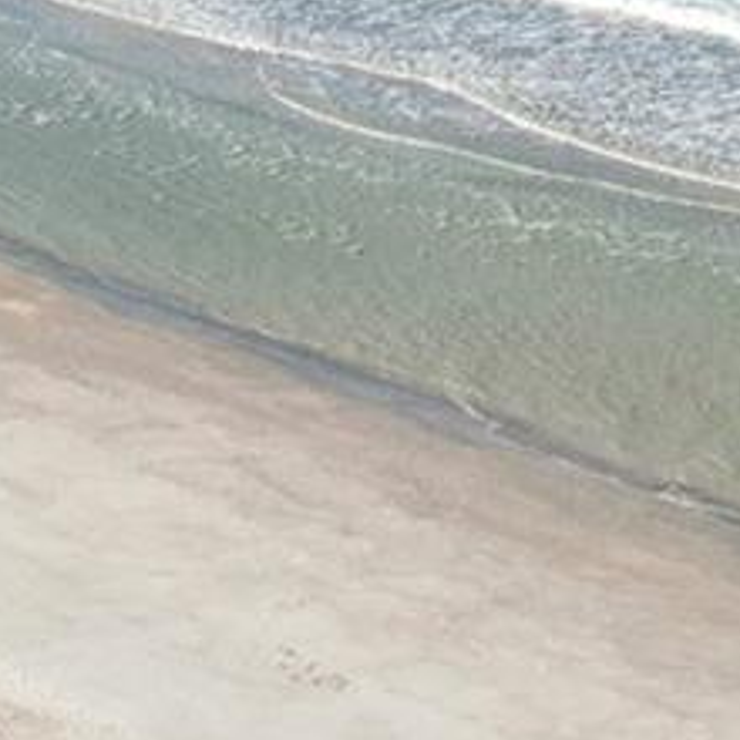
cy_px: -716
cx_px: 767
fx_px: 3289
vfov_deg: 11.6
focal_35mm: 136
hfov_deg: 12.7
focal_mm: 8.4
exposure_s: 1/2000
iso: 100
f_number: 2.8
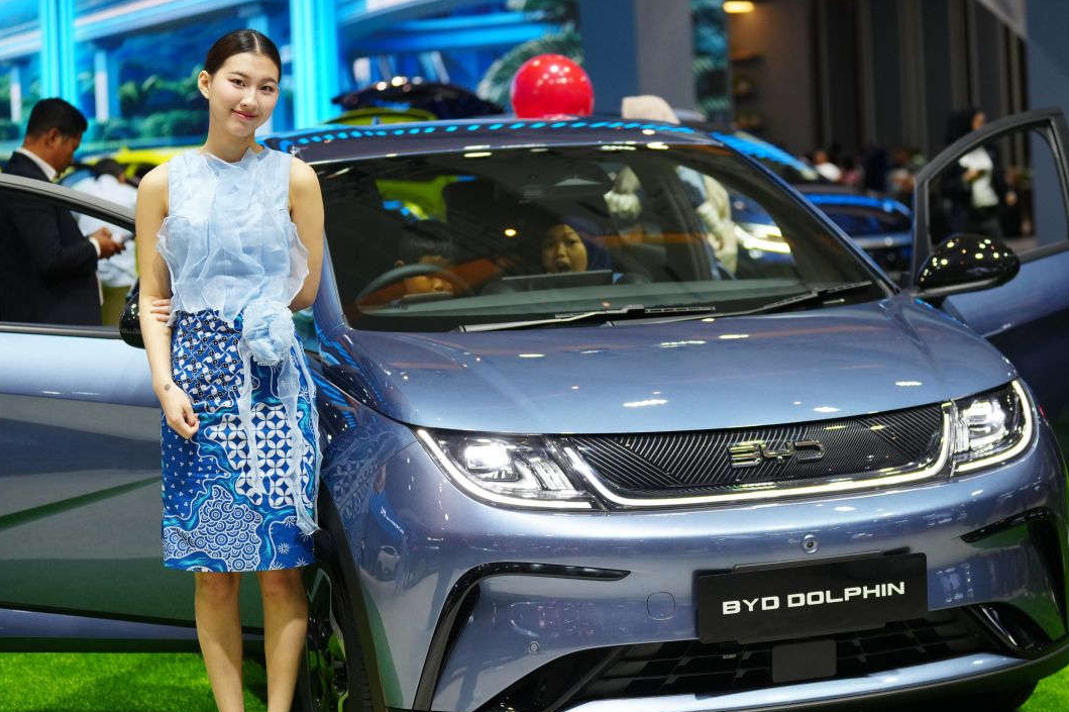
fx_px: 2434
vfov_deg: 16.6
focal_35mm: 82
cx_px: 608
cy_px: 414
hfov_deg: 24.8
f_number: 2.8
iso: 1000
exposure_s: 1/500
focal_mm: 70
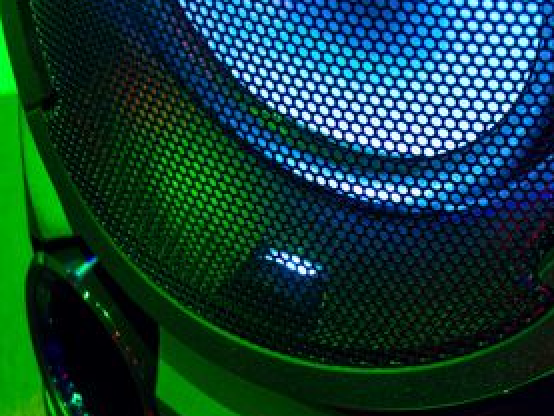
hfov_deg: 15.6
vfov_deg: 11.8
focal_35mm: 125
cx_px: 488
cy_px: 318
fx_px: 2001
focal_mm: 40
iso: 800
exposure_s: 1/2
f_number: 5
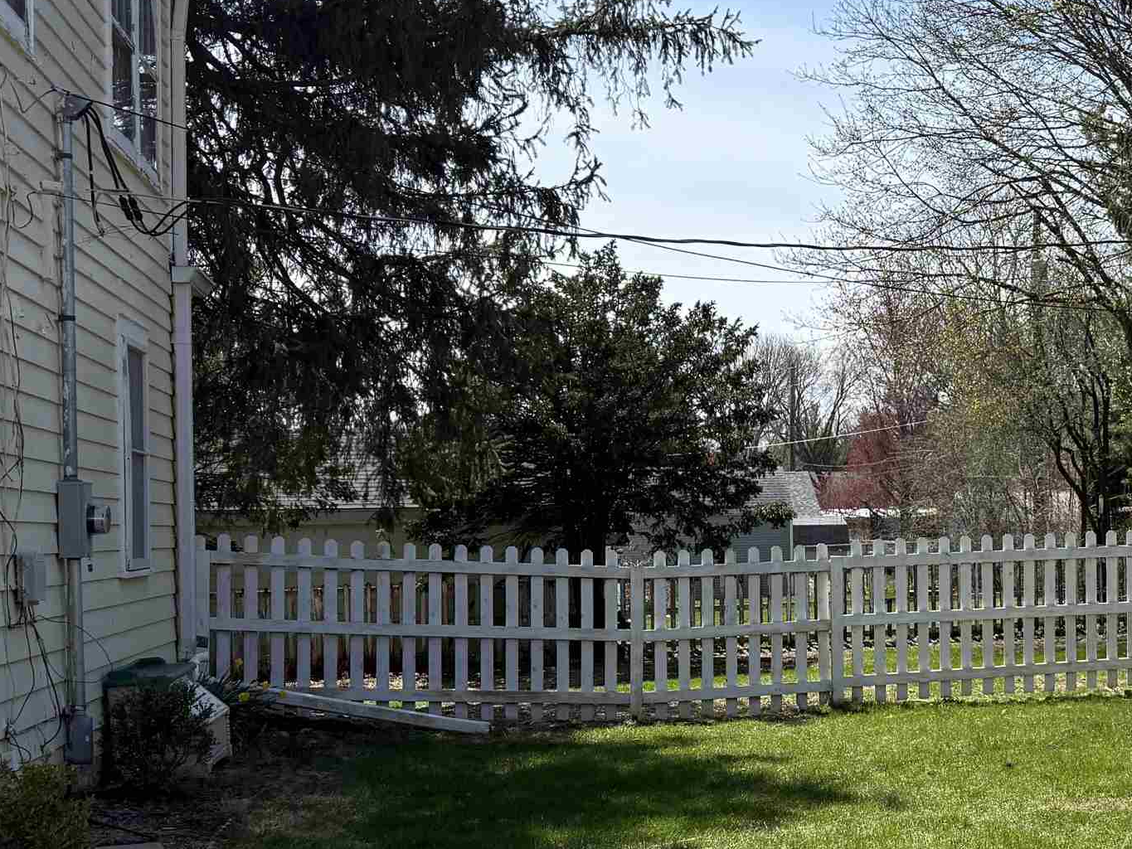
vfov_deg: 27.0
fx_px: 1766
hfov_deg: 32.5
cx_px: 1152
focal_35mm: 54
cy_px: 492
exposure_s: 1/3953
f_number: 1.78
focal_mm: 6.76
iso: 80
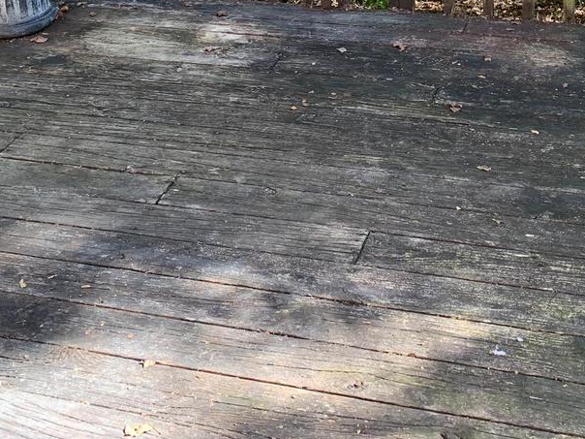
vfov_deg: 22.0
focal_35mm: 62
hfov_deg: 31.0
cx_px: 375
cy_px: -80
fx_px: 1048
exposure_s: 1/121
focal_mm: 4.25
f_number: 1.8
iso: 50
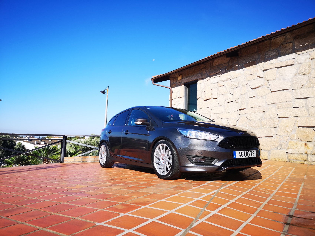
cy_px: 118
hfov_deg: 65.3
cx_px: 158
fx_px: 246
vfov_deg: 51.4
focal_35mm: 27
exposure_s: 1/1414
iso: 50
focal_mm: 5.58
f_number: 1.8
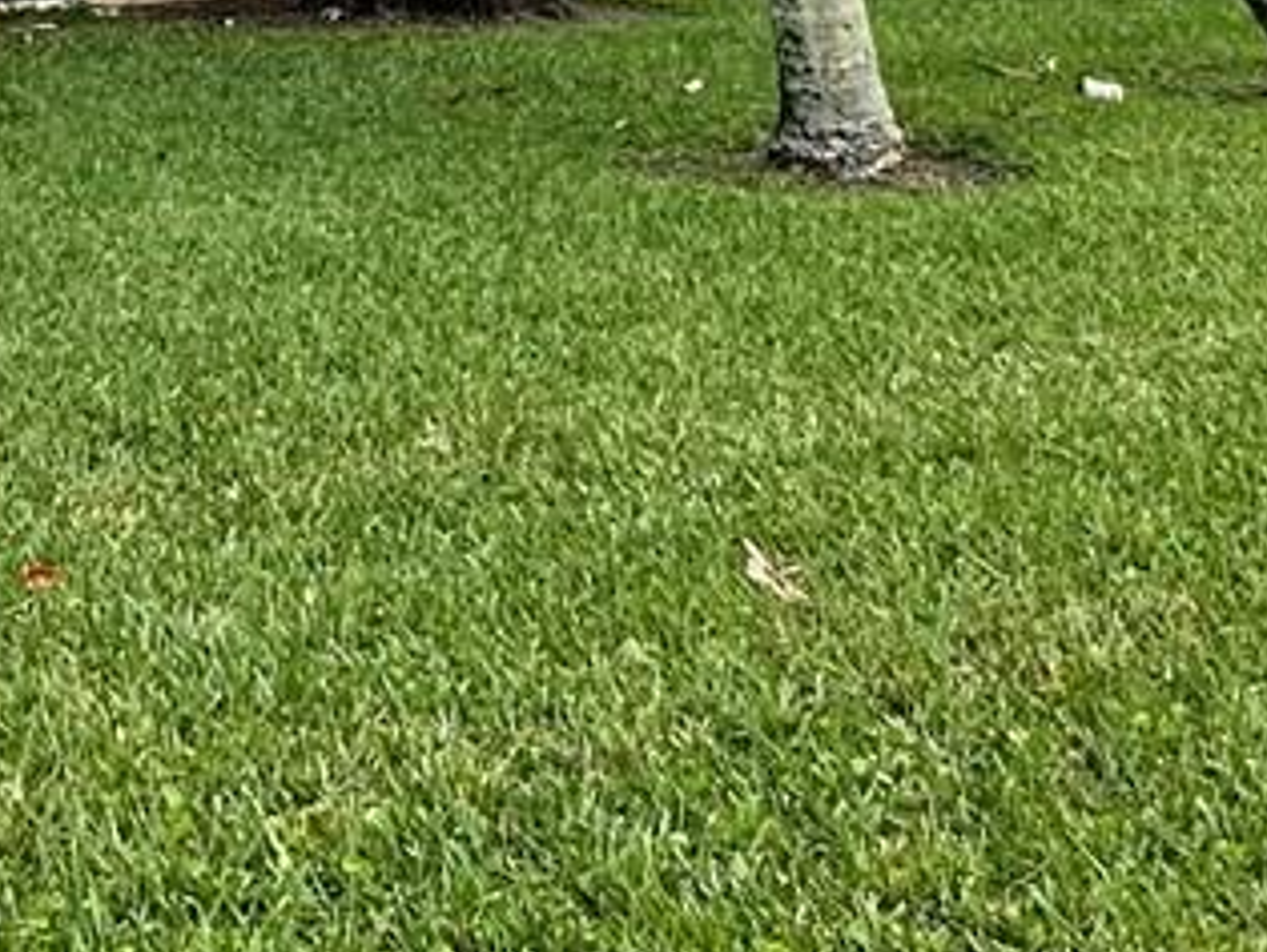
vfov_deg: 17.9
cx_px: -60
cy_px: -590
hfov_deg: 25.7
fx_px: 2602
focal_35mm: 71
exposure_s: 1/556
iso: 40
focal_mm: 2.22
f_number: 2.2
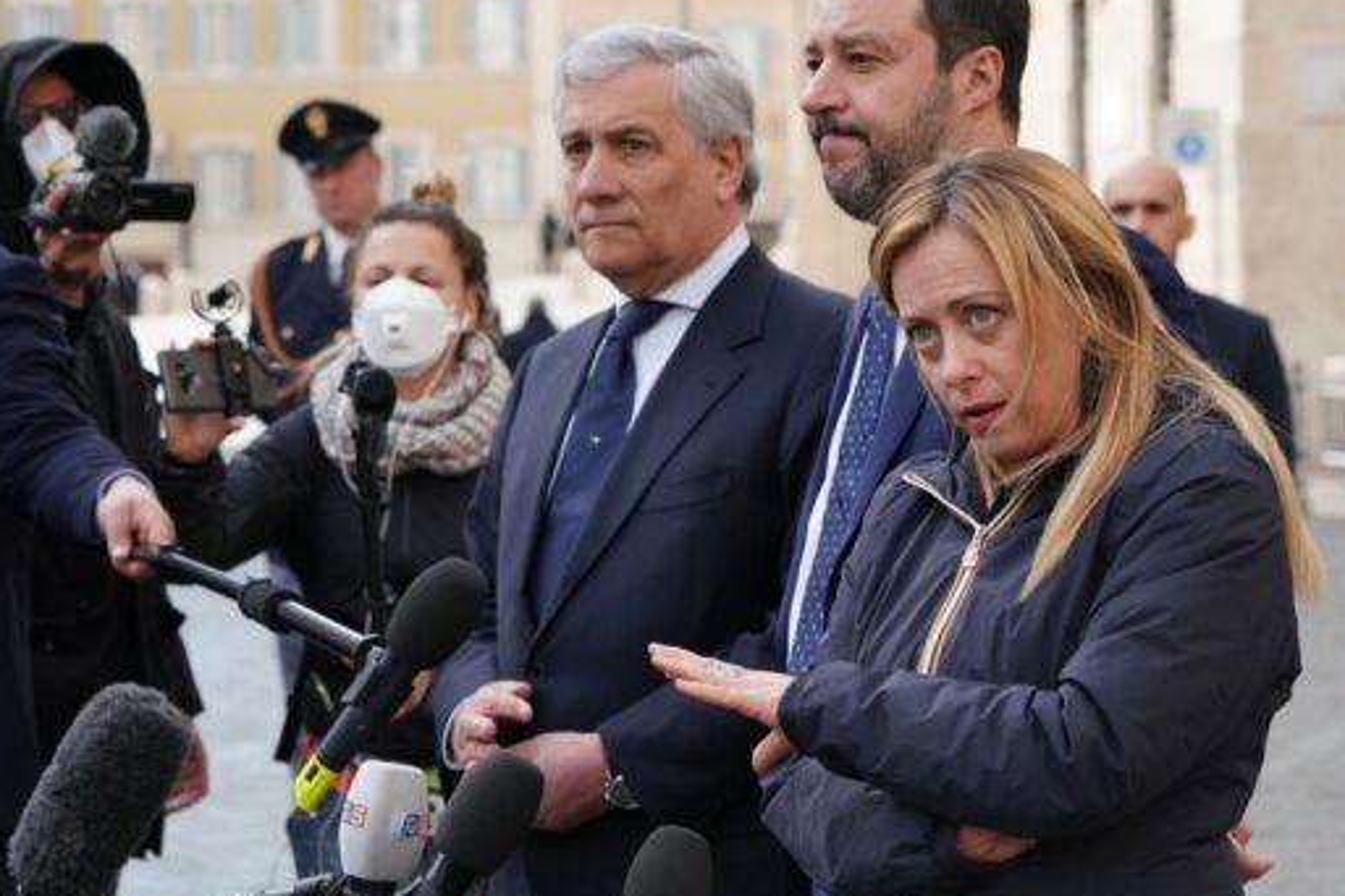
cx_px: 653
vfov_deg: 11.7
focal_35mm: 117
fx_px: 4371
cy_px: 411
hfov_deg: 17.5
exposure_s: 1/500
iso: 800
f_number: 8
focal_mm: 100
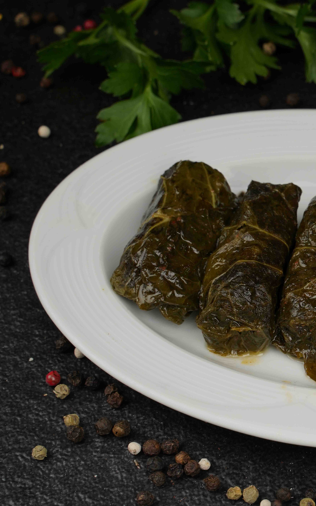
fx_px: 1295
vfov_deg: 22.1
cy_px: 253
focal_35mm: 94
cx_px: 363
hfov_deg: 13.6
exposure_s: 1/250
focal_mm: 61
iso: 400
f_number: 11
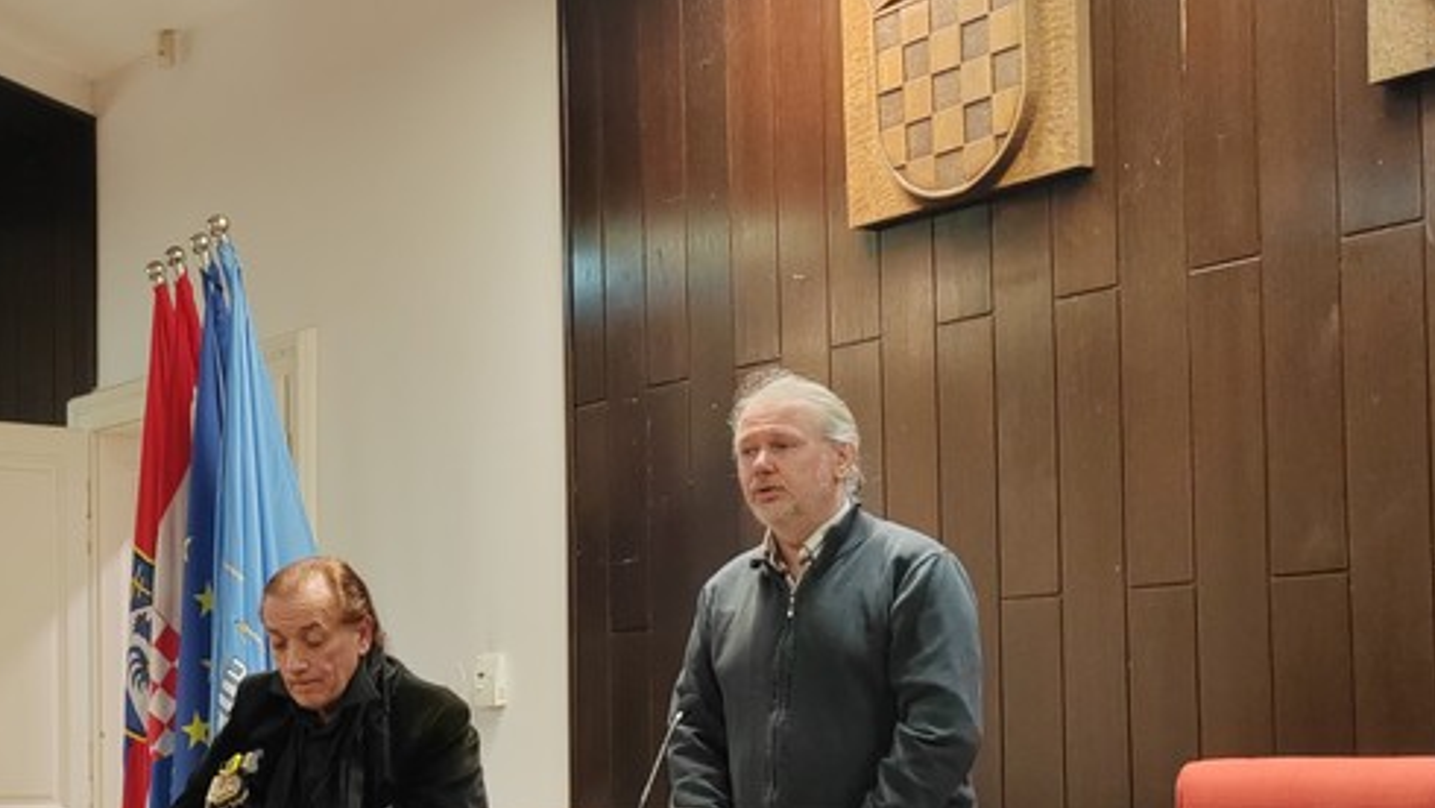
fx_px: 2436
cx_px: 133
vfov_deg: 18.6
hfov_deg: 31.2
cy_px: 679
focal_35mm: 64
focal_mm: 5.52
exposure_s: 1/50
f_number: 1.9
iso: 698
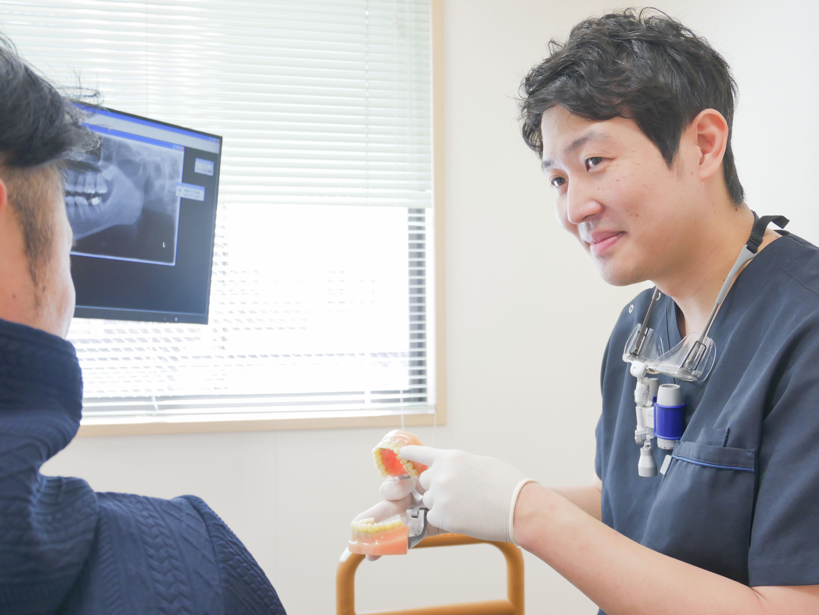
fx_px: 757
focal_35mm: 32
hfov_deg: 56.8
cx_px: 410
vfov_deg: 44.2
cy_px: 308
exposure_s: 1/60
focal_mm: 16
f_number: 3.9
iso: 250
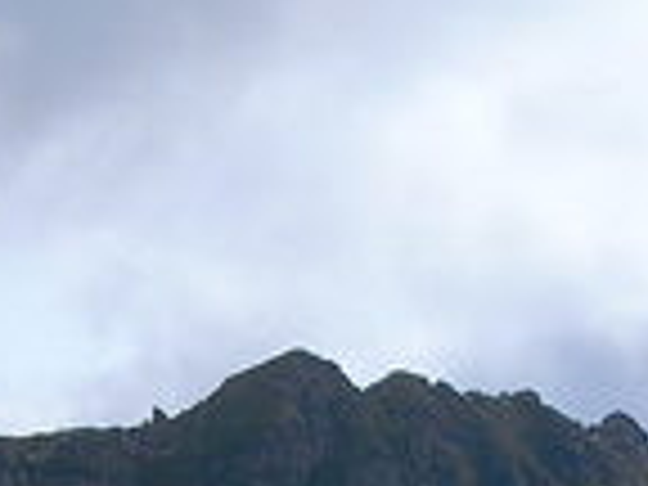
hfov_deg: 13.0
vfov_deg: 9.4
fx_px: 2808
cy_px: 891
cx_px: -9
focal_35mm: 150
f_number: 7.8
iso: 100
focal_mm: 6.3
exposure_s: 1/320
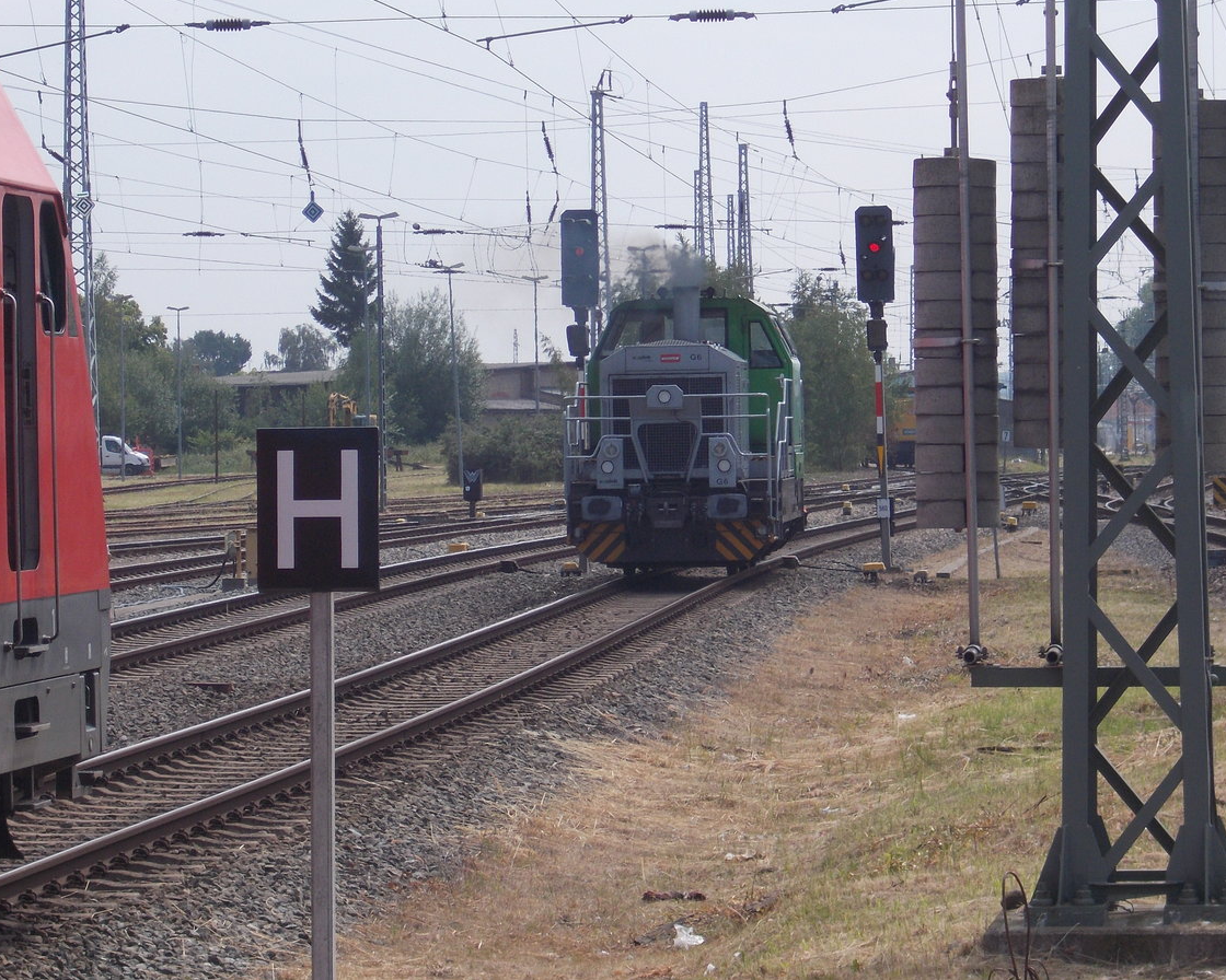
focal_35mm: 136
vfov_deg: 11.4
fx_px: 4935
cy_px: 489
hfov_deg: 14.2
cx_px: 646
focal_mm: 23
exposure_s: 1/320
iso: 80
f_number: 6.5
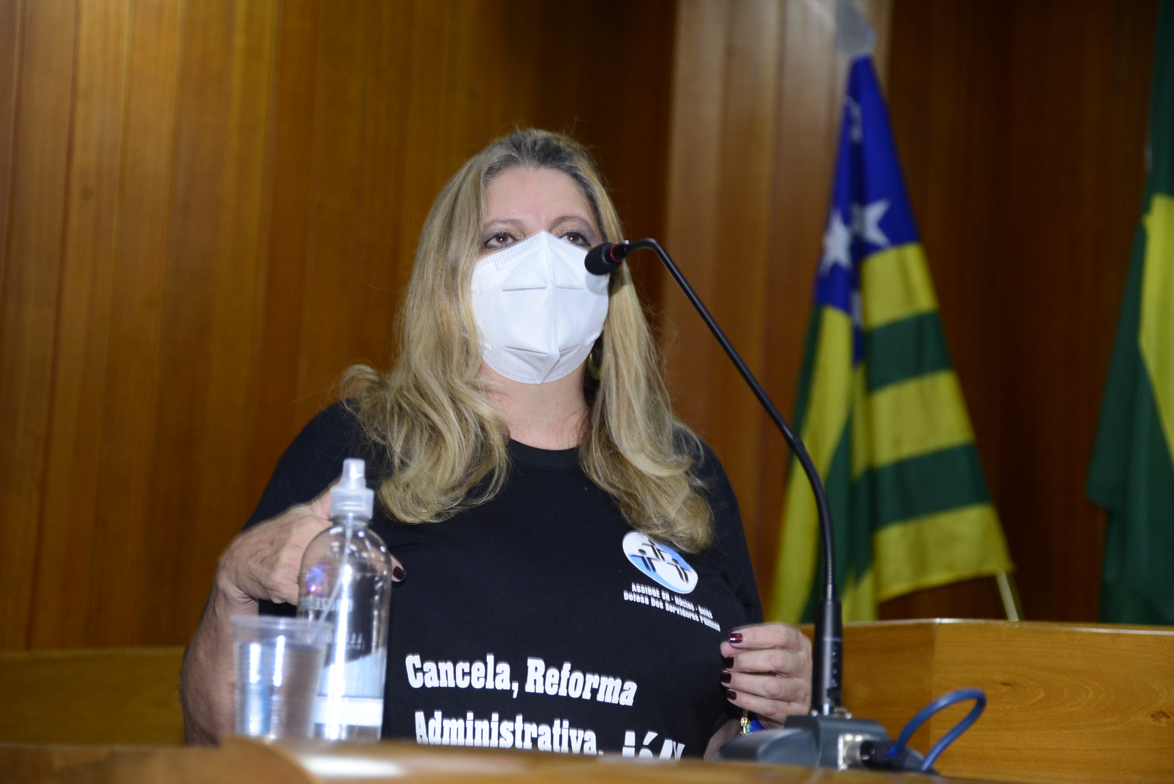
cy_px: 392
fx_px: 3099
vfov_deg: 14.4
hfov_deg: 21.5
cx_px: 587
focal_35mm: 95
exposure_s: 1/80
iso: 2000
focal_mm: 95
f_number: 5.6
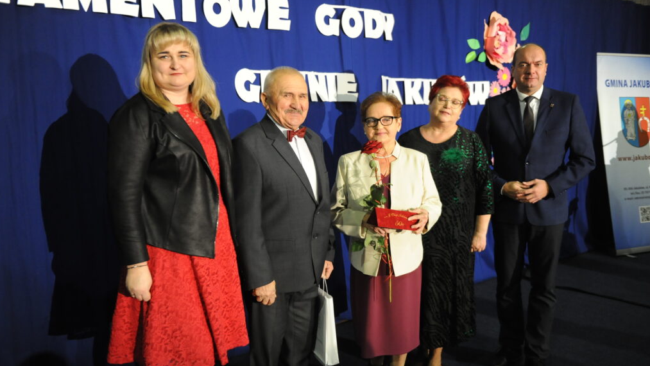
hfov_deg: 55.3
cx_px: 323
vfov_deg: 32.8
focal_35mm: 36
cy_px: 212
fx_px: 621
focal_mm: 34
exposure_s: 1/160
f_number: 2.8
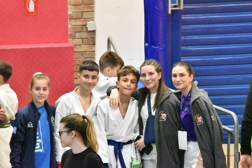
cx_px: 126
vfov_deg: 3.3
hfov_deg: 4.9
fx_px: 2940
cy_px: 84
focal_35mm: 420
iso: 25600
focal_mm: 280
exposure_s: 1/320
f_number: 14
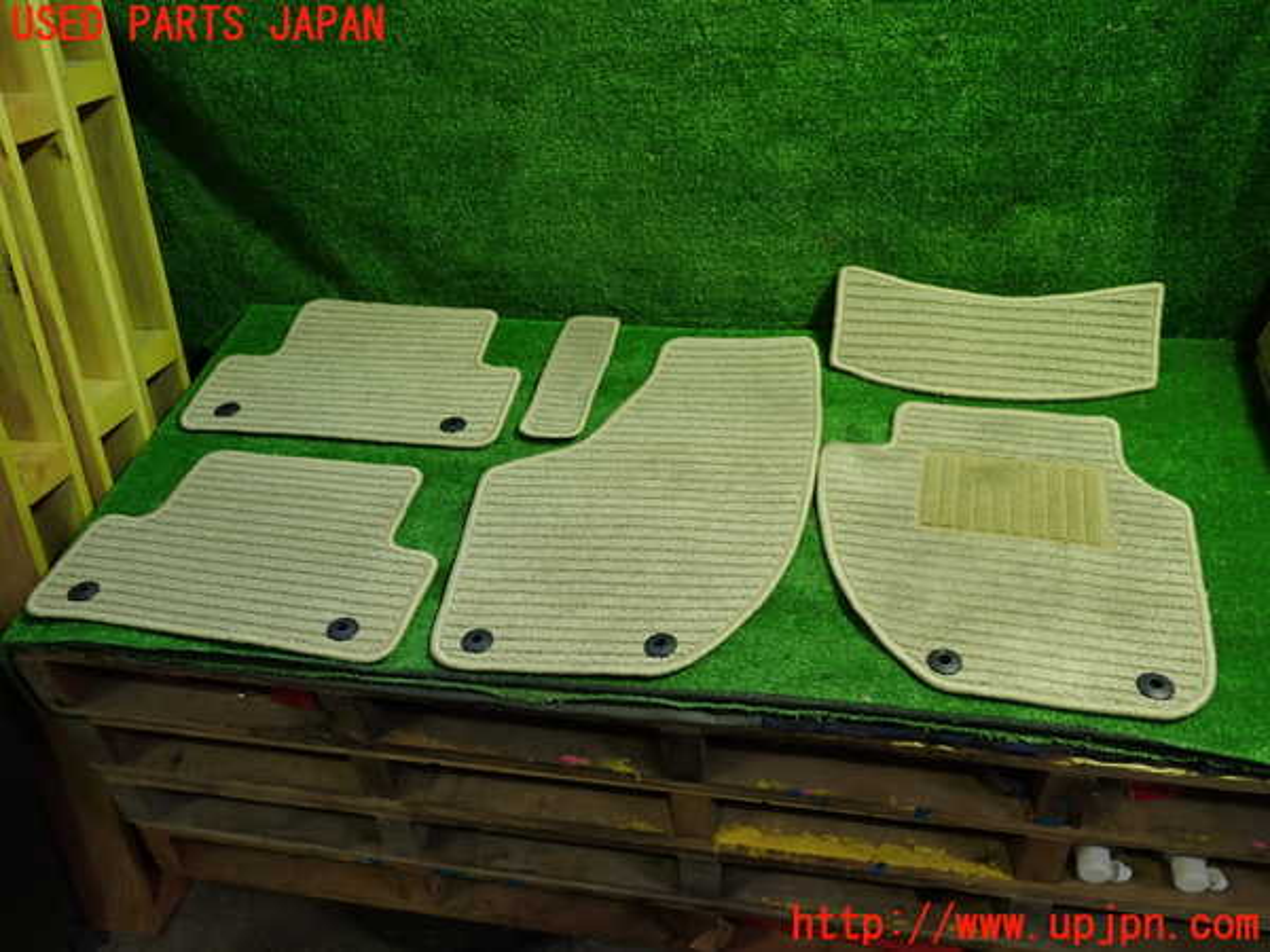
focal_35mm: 30
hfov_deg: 60.0
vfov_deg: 46.8
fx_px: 1101
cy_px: 476
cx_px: 635
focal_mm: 5.4
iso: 200
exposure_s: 1/40
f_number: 2.3
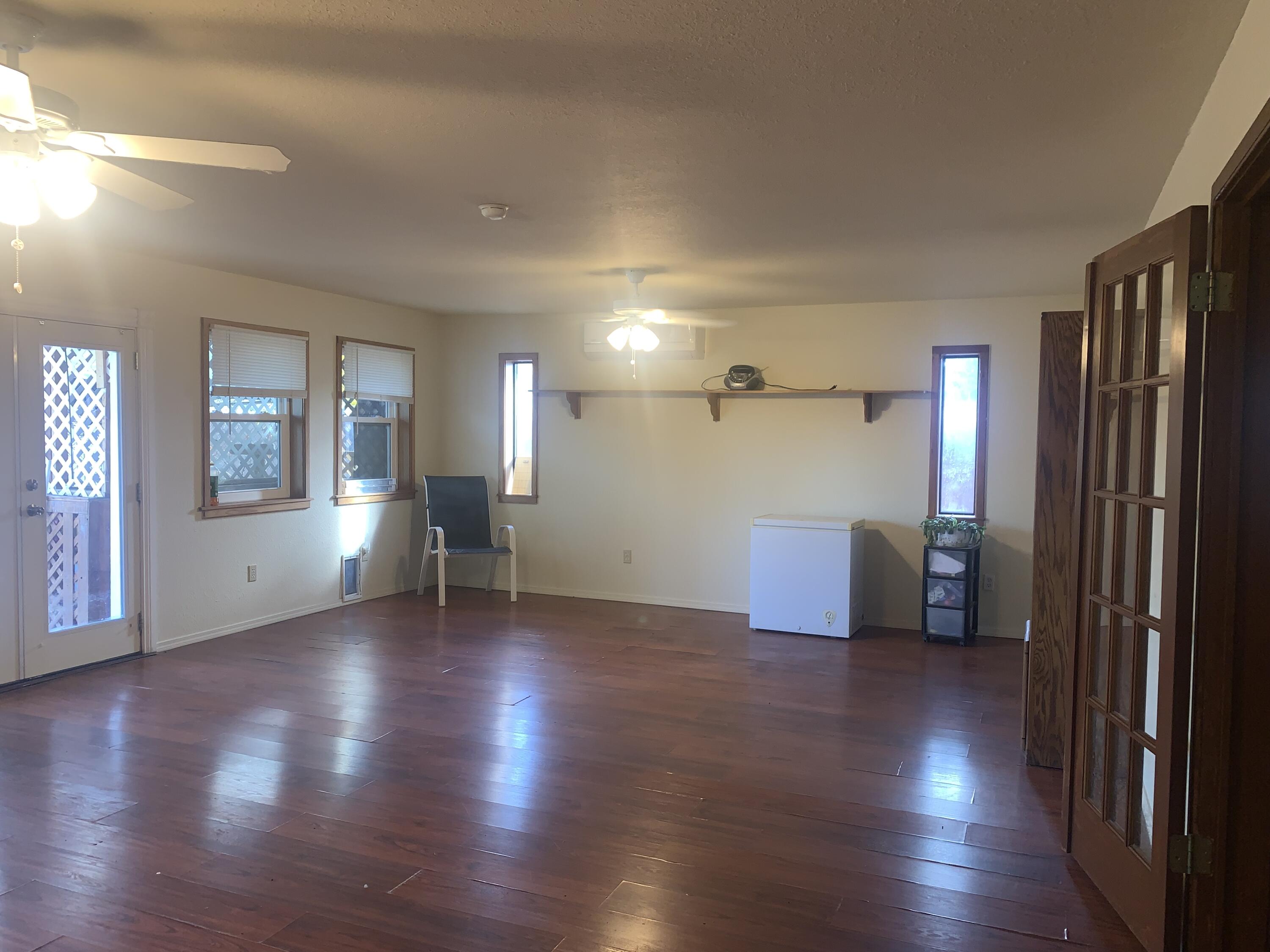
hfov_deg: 67.3
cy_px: 476
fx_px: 954
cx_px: 635
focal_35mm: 26
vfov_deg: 53.1
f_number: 1.8
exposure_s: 1/24
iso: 25
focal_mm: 4.25
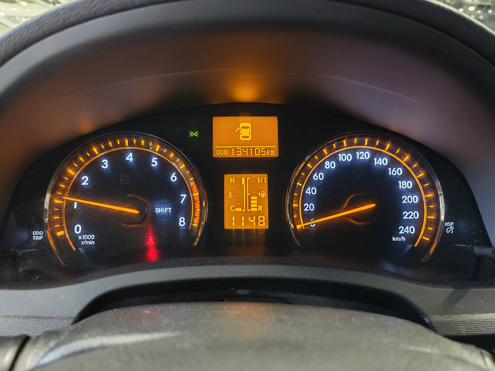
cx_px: 248
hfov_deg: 60.0
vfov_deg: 46.8
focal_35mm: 30
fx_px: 429
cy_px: 186
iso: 2000
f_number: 1.9
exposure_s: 1/50
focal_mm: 6.12
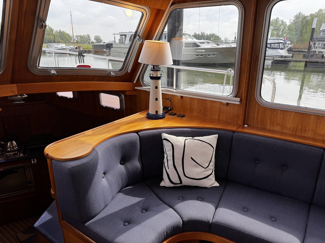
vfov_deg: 56.8
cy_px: 122
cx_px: 162
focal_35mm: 24
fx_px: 225
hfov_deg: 71.6
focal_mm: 6.76
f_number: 1.78
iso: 80
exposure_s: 1/445
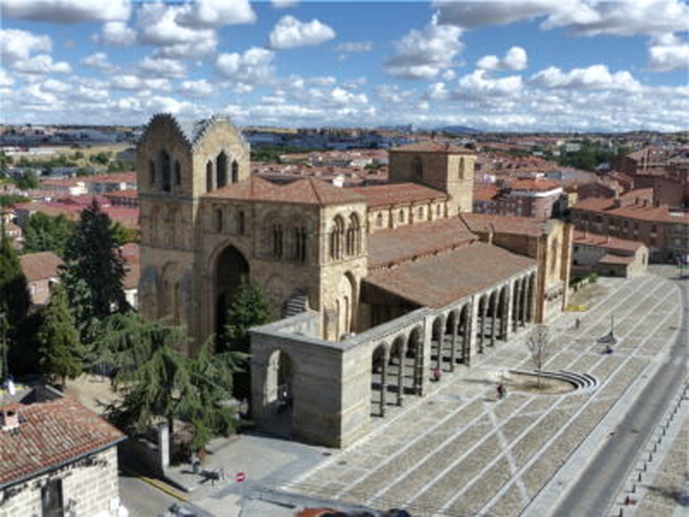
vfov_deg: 39.7
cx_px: 344
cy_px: 258
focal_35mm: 36
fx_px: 717
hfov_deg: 51.4
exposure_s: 1/2000
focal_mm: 6.4
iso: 200
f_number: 2.8
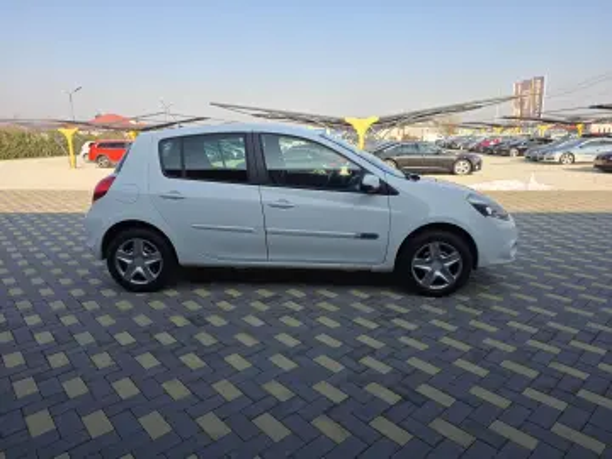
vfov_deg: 58.9
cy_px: 230
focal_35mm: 23
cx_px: 306
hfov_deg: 73.9
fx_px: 407
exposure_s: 1/3399
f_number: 1.7
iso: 80
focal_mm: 6.25
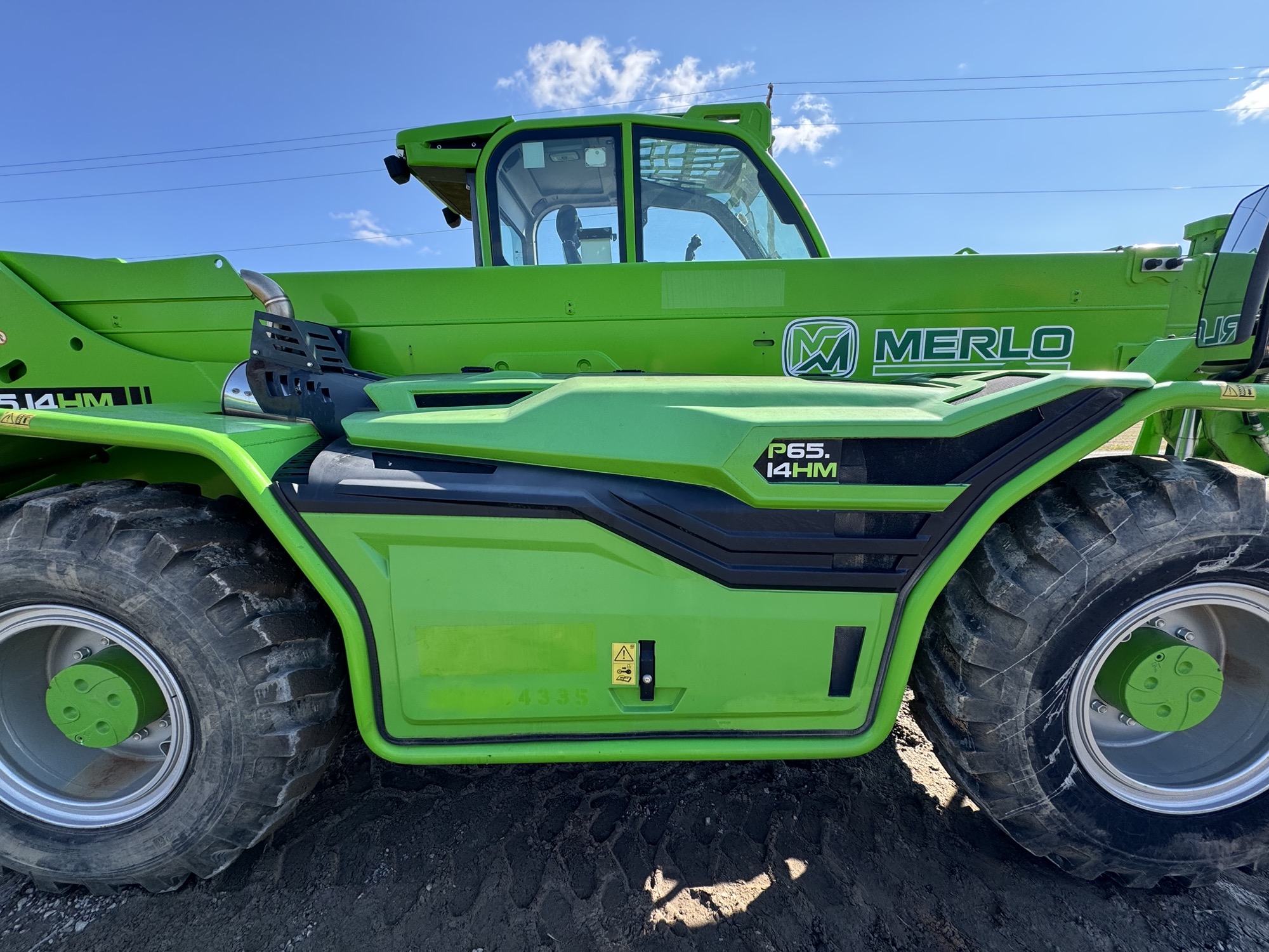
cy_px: 476
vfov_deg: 85.7
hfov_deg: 102.1
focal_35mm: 14
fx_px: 513
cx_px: 634
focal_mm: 2.22
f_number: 2.2
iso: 40
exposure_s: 1/425
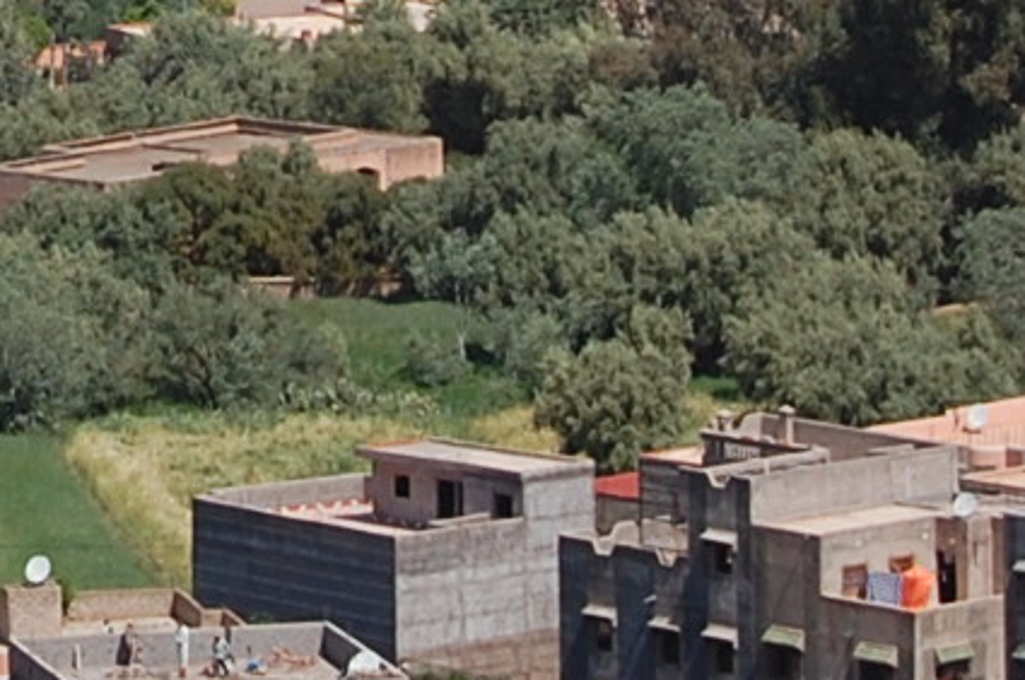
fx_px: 12442
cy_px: -434
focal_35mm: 438
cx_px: -540
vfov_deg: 3.1
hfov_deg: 4.7
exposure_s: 1/320
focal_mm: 55
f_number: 9
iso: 200
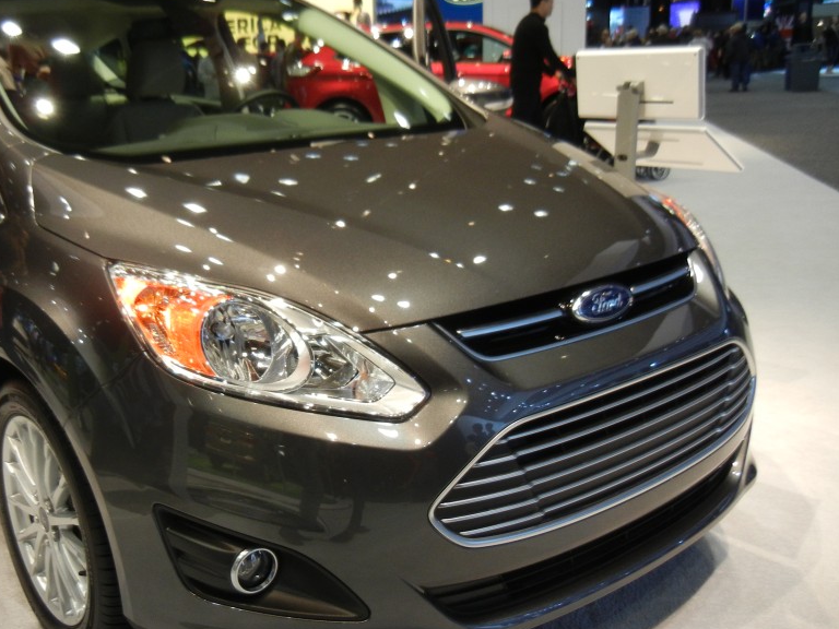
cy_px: 318
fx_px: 969
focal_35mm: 40
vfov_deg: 36.0
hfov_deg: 46.3
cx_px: 299
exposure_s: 1/60
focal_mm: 5.4
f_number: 3.5
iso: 216
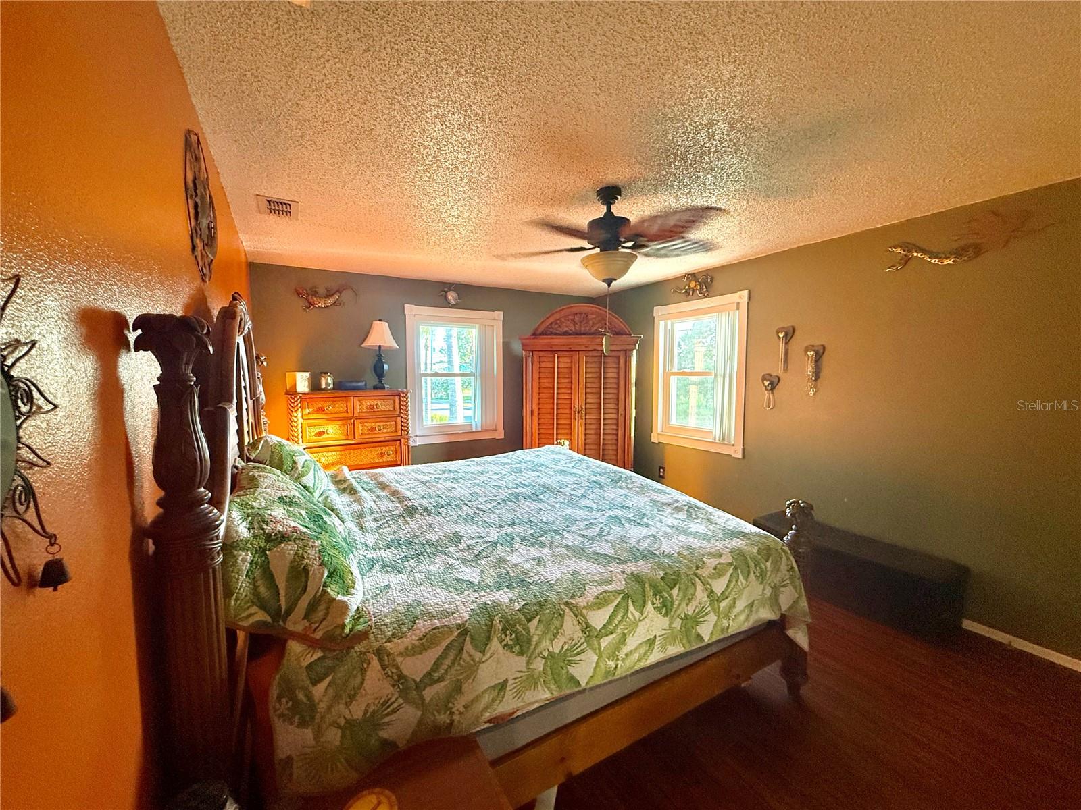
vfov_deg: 85.7
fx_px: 437
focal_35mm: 14
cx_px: 540
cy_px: 405
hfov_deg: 102.1
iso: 320
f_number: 2.2
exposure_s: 1/68
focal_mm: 2.22
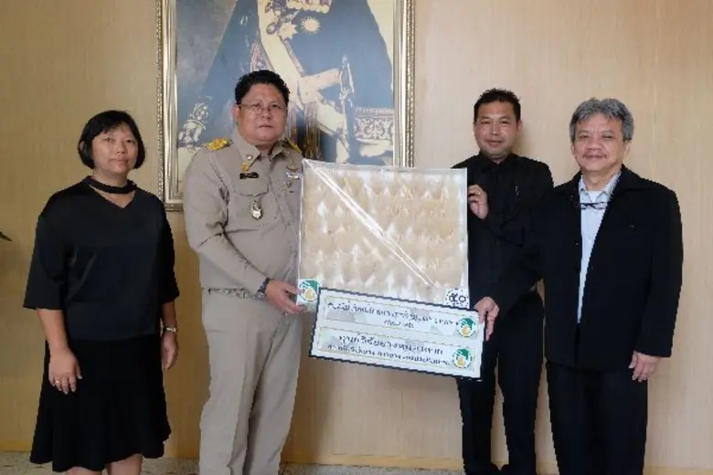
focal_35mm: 33
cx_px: 356
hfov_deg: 57.2
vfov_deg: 40.0
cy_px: 238
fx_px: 654
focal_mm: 22.2
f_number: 4
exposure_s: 1/60
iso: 1600
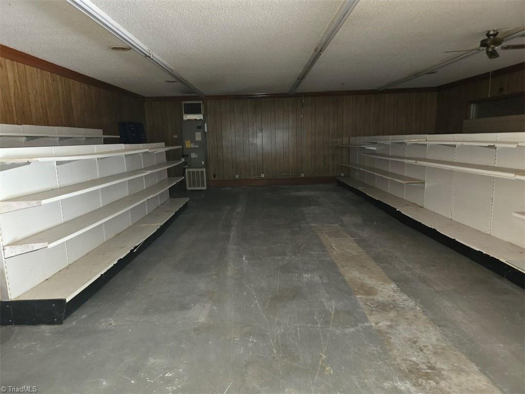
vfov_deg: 58.9
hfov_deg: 73.9
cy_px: 197
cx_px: 262
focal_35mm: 23
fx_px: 349
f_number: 1.8
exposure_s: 1/12
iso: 500
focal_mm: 5.4
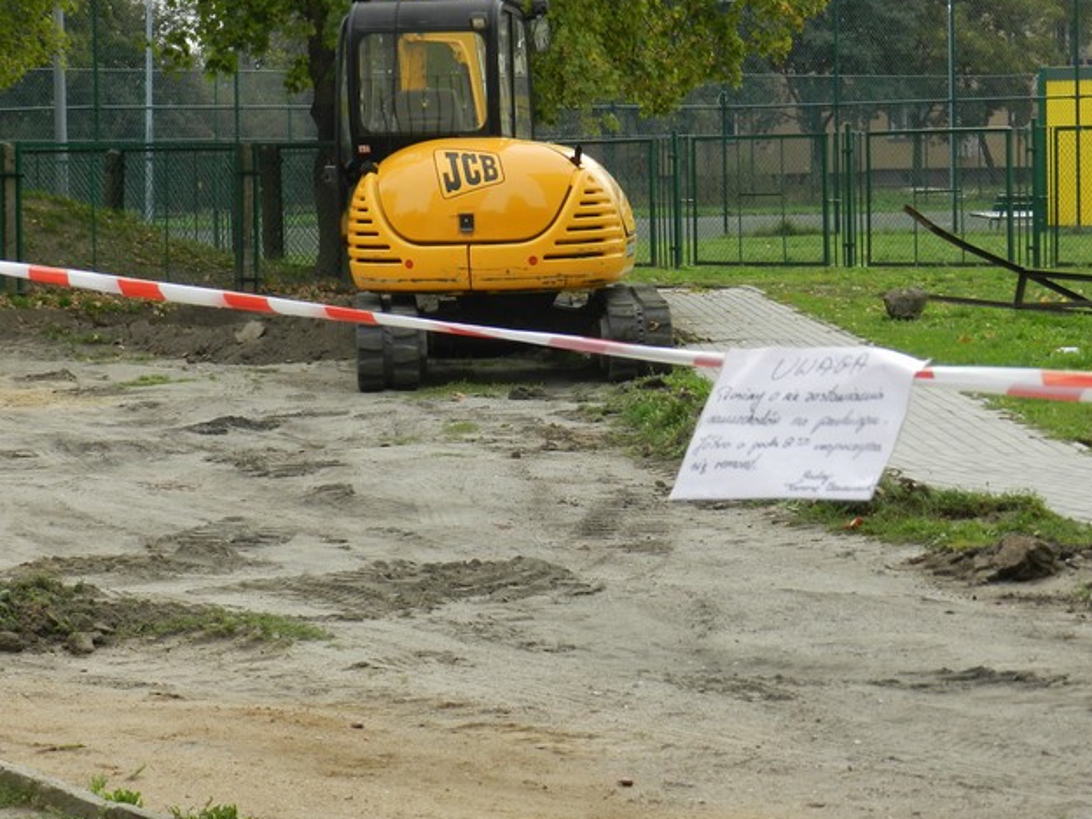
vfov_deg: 11.6
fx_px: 4039
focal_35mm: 128
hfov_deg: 15.4
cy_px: 360
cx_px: 559
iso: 160
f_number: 4.6
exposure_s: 1/400
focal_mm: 17.7
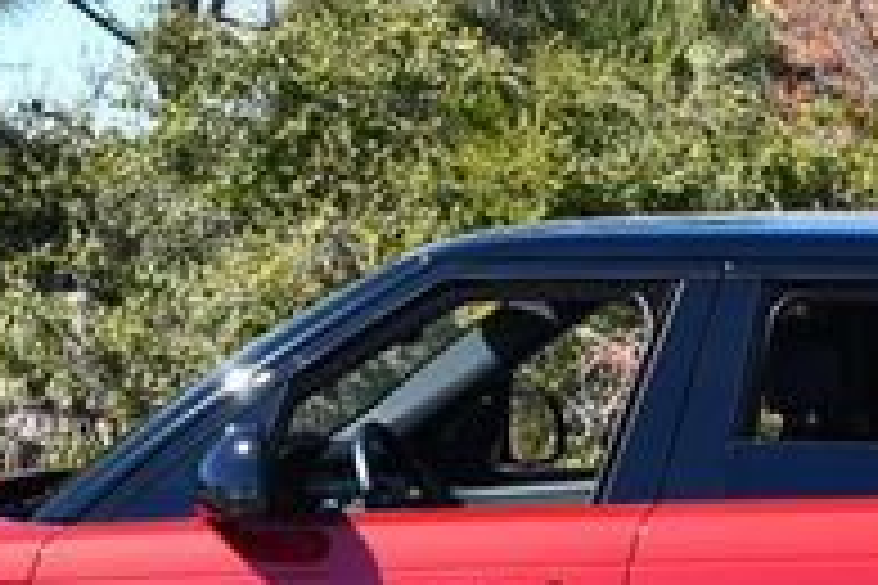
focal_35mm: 210
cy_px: 414
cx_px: 653
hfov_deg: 9.8
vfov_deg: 6.5
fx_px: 5121
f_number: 7.1
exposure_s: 1/250
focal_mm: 32
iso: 200
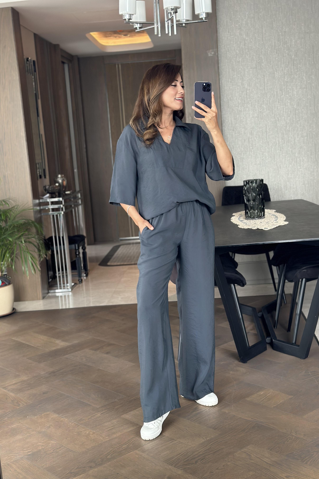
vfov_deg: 39.6
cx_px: 174
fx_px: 665
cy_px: 239
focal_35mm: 50
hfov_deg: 27.0
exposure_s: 1/61
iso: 125
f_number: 1.78
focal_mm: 6.86
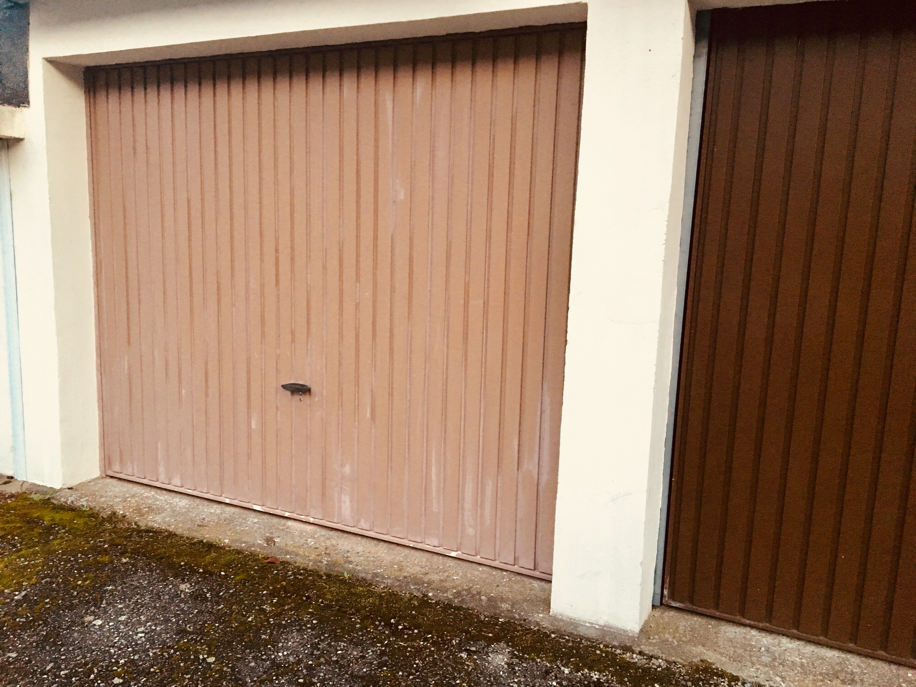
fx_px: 767
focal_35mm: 29
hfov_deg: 61.7
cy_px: 344
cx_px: 458
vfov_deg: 48.2
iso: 160
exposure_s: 1/33
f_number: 2.2
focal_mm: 4.15
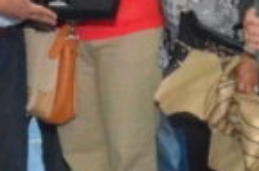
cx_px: 119
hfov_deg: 10.7
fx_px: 1377
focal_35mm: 192
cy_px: 31
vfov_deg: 7.1
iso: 6400
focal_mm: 18
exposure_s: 1/60
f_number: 11
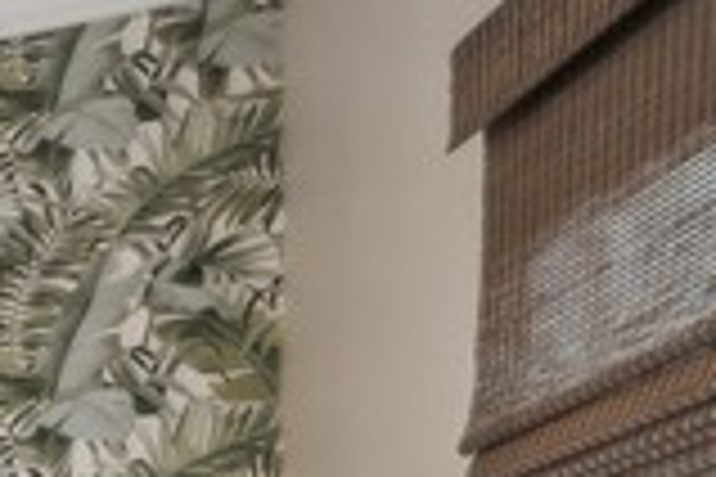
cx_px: -1464
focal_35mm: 82
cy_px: 893
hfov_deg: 11.3
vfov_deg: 14.4
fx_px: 1631
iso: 50
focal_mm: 12
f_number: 11
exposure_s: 1/3.33
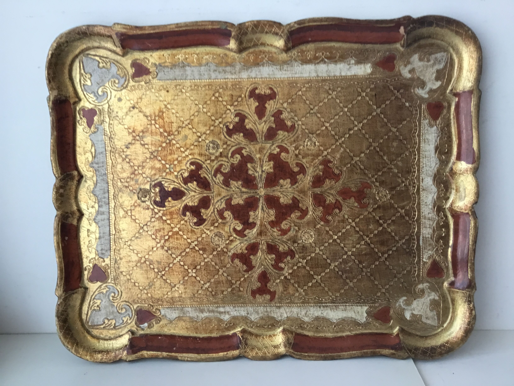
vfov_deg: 45.4
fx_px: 460
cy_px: 193
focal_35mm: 31
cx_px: 257
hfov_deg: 58.4
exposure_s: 1/33
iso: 100
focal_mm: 3.3
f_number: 2.4
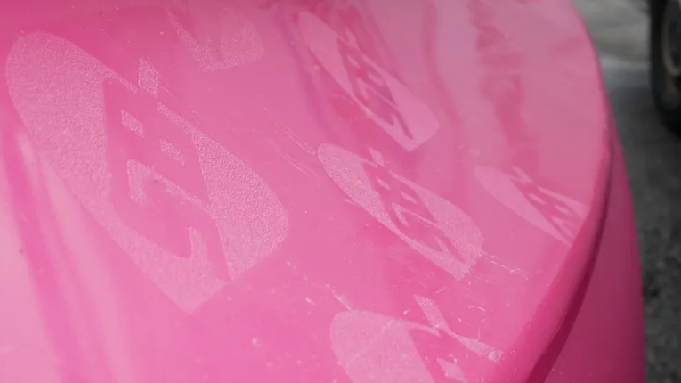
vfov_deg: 21.0
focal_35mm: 57
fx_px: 1029
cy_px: 125
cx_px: 347
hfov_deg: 36.6
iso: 200
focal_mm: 25
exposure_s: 1/125
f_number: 11
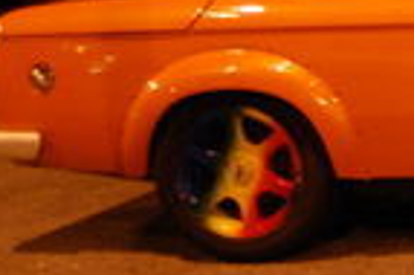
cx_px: 912
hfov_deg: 12.7
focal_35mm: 134
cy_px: 67
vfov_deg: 10.2
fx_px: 1539
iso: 1100
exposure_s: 1/8
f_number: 3.8
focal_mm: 20
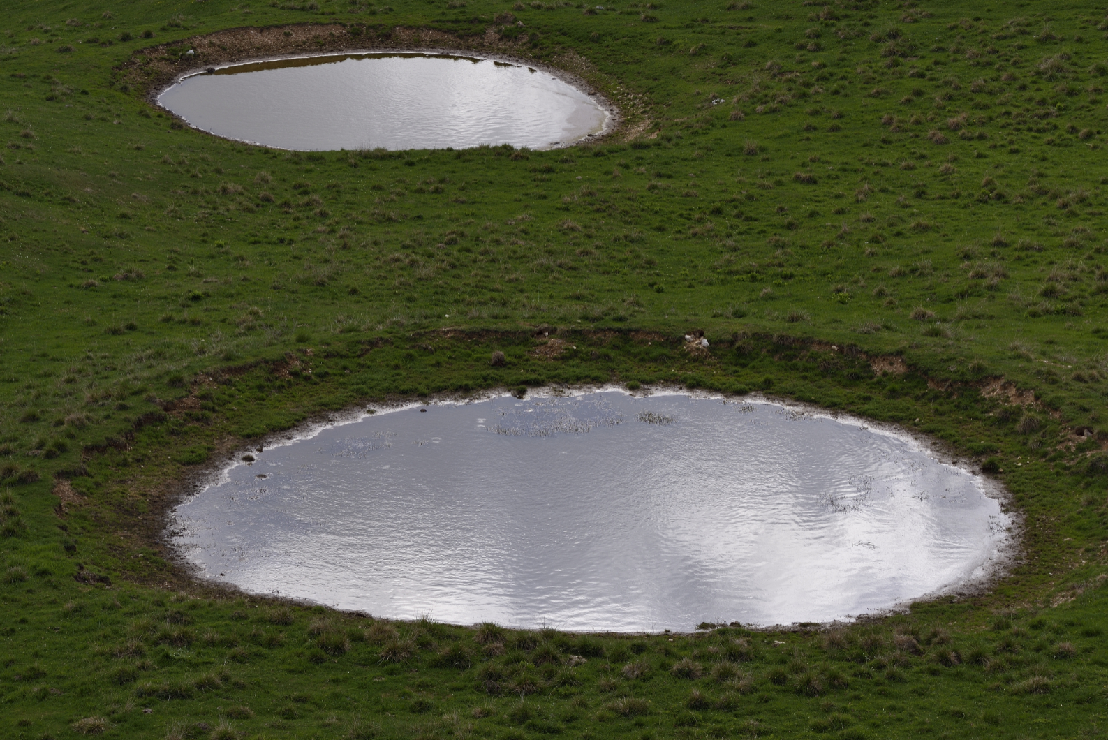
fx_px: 3880
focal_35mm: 126
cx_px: 582
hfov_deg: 16.3
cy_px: 291
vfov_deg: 10.9
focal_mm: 100
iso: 100
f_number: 7.1
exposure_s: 1/320
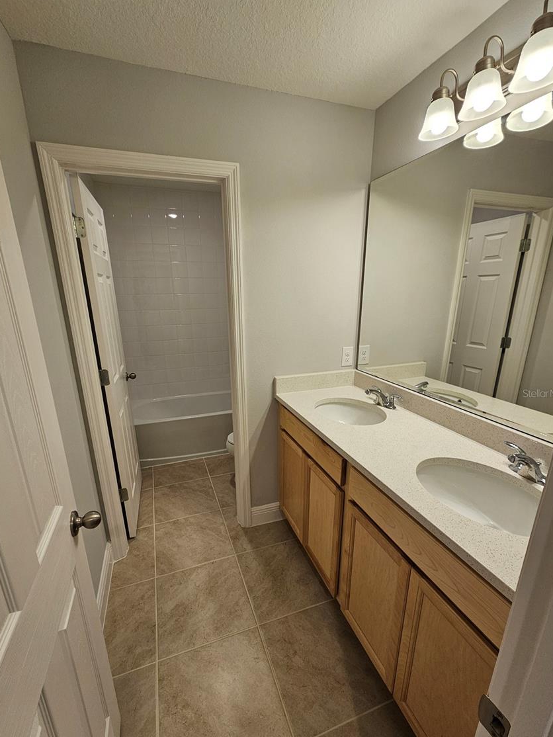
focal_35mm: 14
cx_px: 272
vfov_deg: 101.9
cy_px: 393
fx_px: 298
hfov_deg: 85.7
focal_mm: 2.2
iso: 50
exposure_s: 1/60
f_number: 2.2
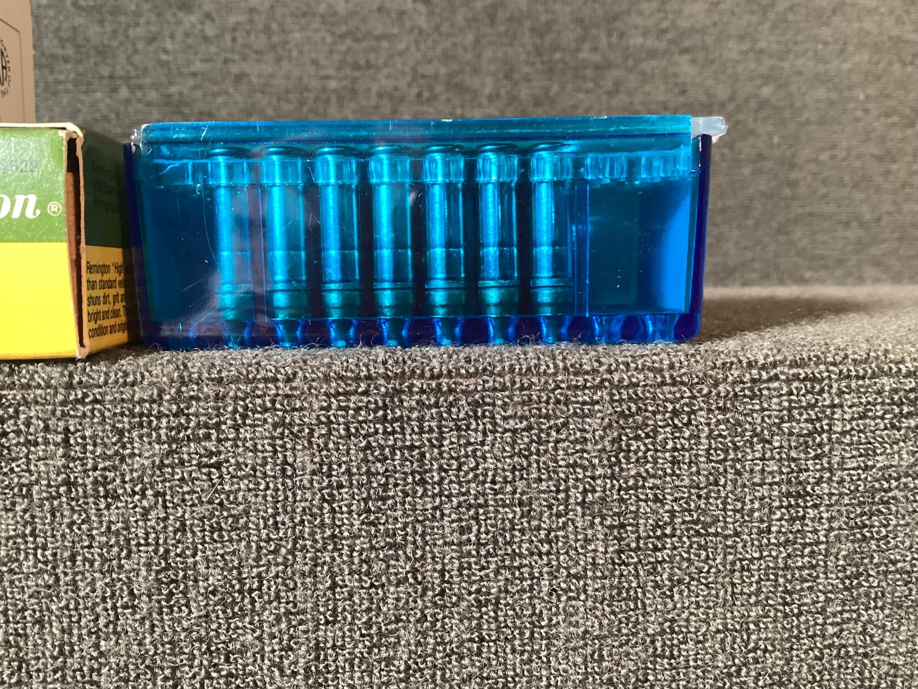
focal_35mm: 31
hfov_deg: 58.3
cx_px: 459
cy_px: 344
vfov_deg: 45.4
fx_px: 822
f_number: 2.4
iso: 320
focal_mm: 3.3
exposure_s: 1/50
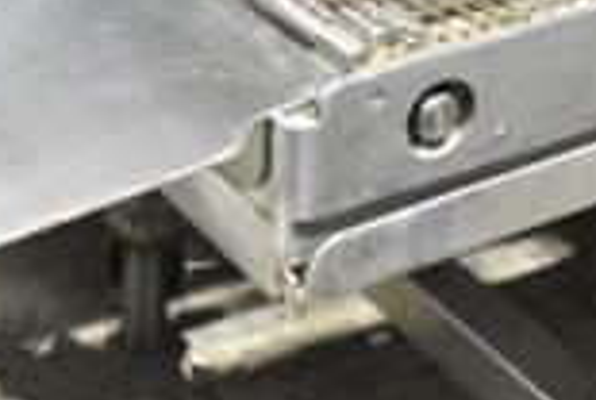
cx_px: -50
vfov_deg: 12.3
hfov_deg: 18.5
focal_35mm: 106
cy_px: -219
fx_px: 1758
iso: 6400
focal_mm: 18
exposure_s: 1/100
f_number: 5
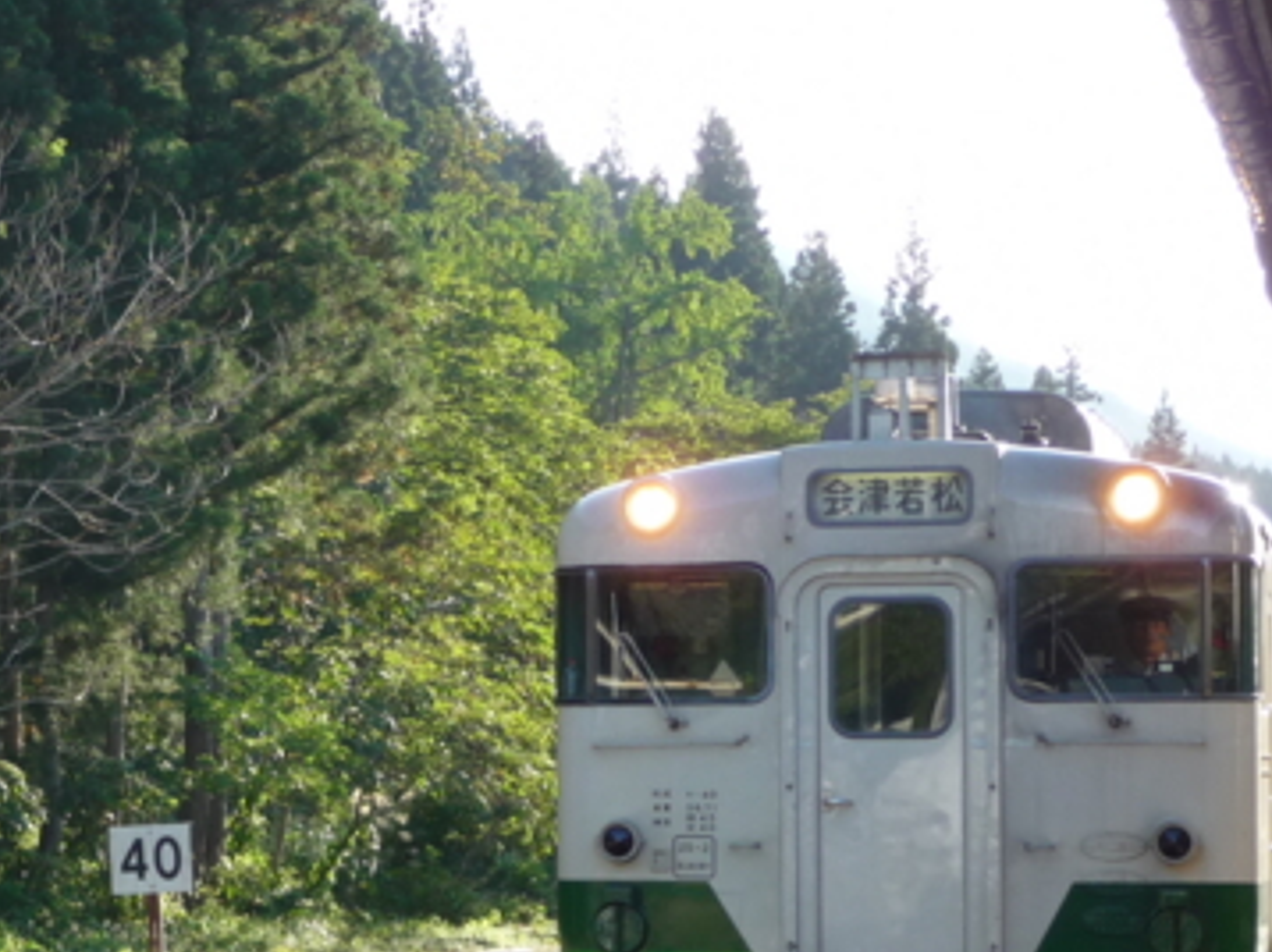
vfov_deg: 12.0
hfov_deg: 15.8
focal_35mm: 123
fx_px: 4517
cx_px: 121
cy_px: 693
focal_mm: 9.3
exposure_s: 1/125
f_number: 4.3
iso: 100
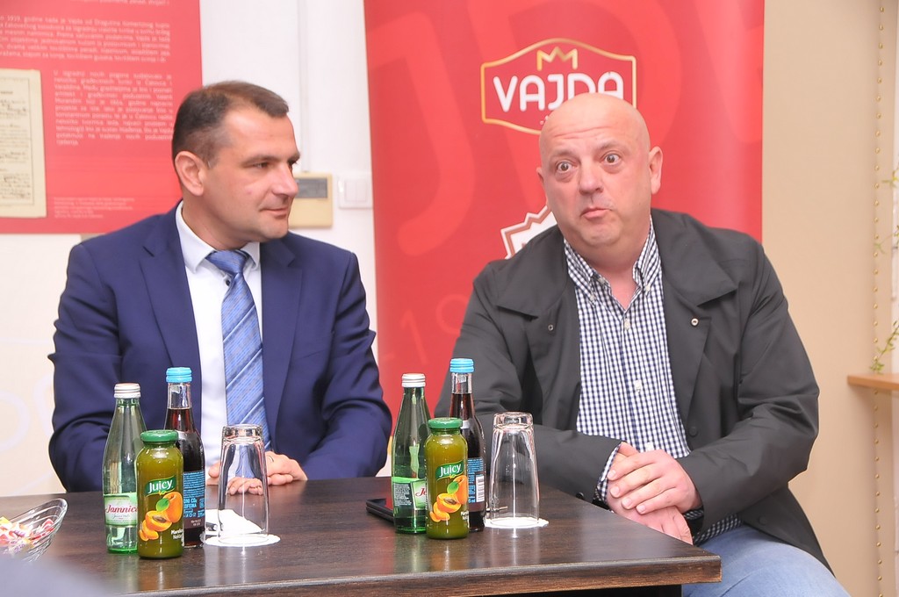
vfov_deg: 18.1
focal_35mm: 75
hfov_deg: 27.0
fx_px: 1871
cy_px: 298
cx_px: 450
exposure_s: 1/60
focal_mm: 50
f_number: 7.1
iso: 800
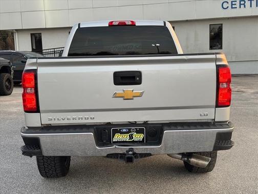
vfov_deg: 30.3
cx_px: 129
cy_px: 97
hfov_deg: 39.7
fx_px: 358
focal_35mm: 48
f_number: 1.78
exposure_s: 1/248
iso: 64
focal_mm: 6.76
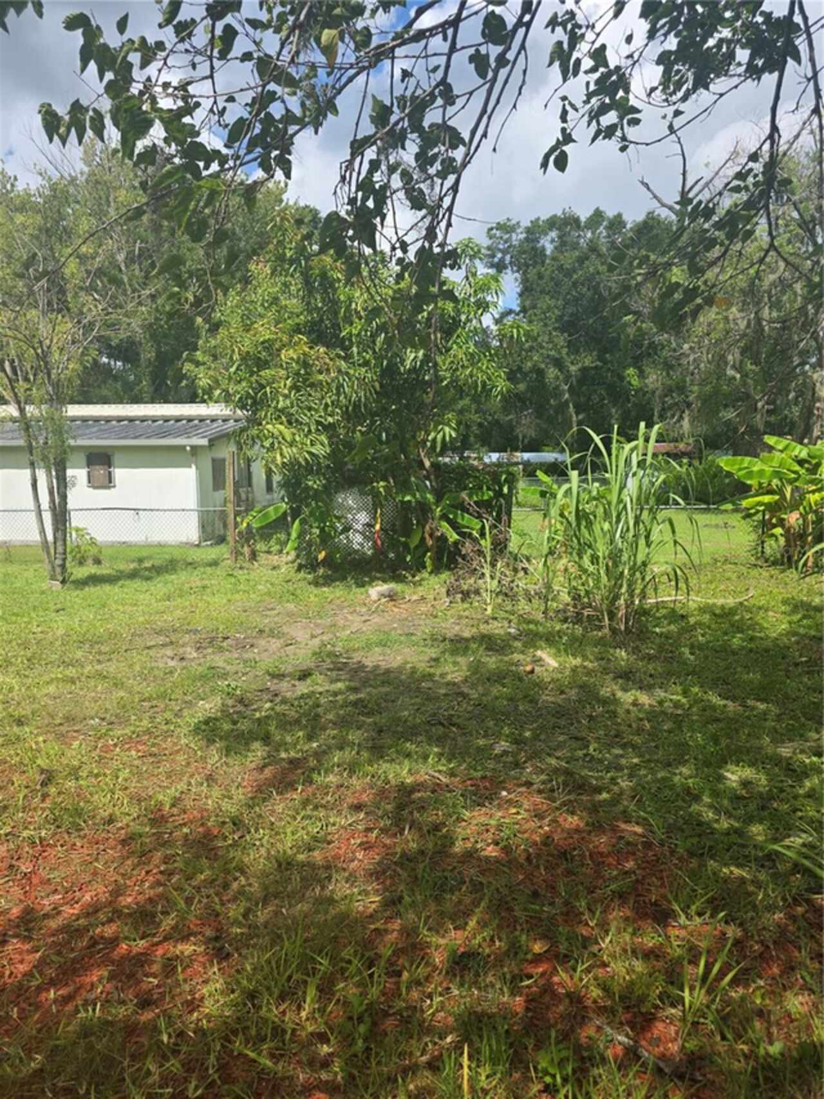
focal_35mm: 23
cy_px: 550
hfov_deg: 58.9
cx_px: 412
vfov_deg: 73.9
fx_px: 730
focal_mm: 6.3
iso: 80
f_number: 1.7
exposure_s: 1/4057
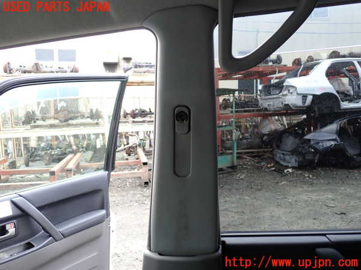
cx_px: 180
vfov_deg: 46.8
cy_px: 135
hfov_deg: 60.0
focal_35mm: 30
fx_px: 313
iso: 100
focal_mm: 5.4
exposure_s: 1/60
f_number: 2.3
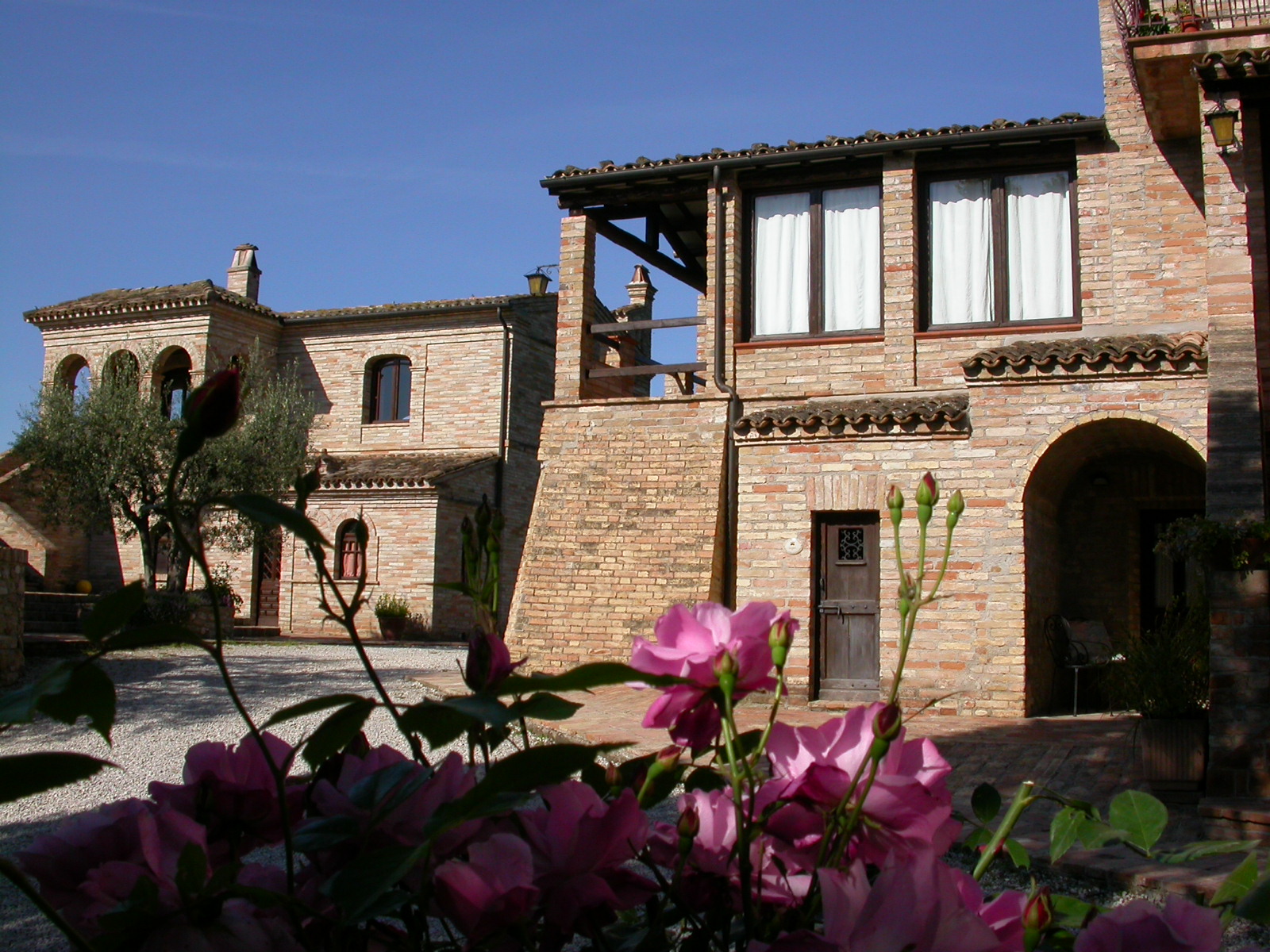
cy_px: 476
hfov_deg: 49.0
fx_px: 1394
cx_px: 635
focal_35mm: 38
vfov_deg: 37.7
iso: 100
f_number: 7.5
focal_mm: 7.85
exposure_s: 1/558
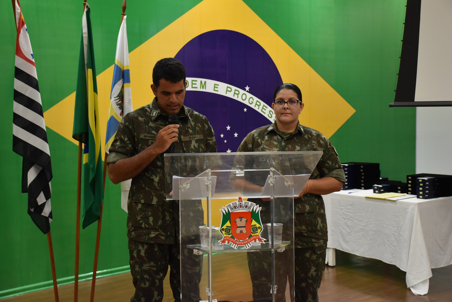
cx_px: 226
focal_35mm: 48
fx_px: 603
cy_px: 151
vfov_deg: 28.1
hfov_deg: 41.1
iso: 1400
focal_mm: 32
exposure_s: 1/60
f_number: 4
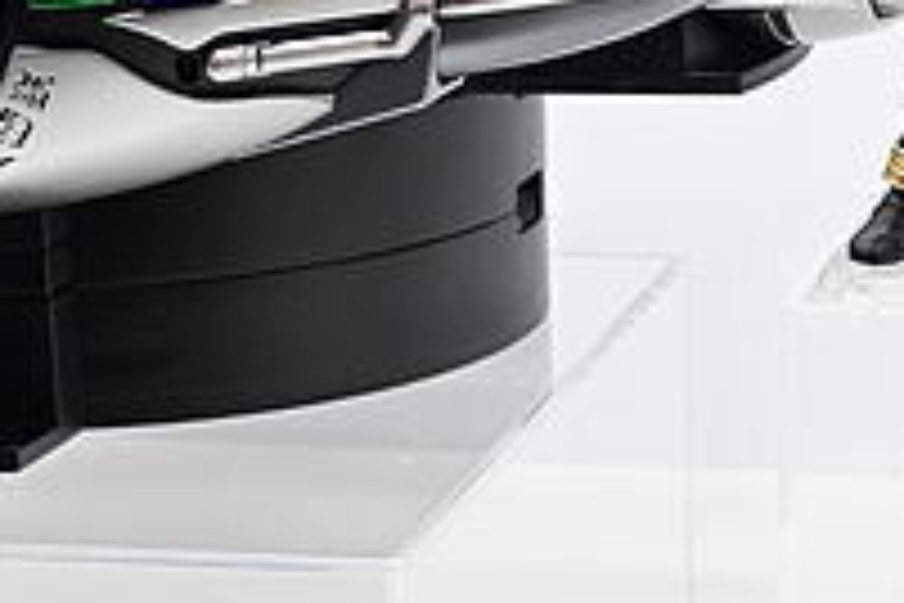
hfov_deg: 14.3
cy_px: -137
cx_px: 670
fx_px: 3591
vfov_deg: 9.5
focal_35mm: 143
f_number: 4.2
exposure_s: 1/125
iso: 560
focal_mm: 24
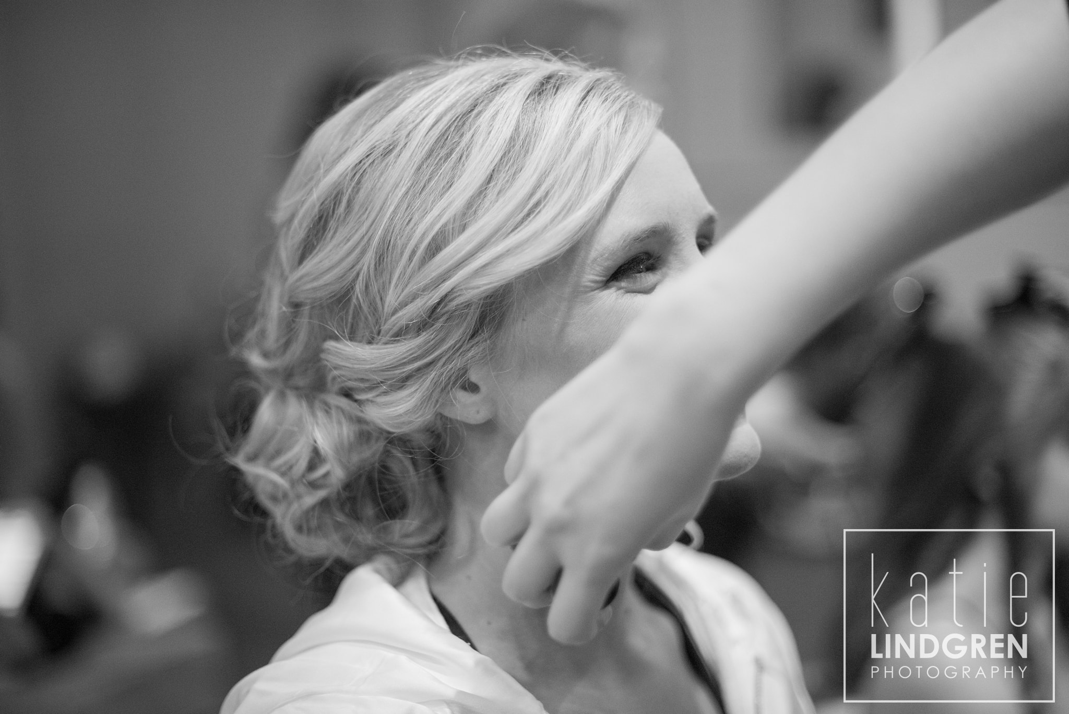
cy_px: 357
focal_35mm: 50
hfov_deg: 39.6
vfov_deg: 27.0
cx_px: 534
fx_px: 1485
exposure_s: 1/640
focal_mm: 50
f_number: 1.4
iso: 4000
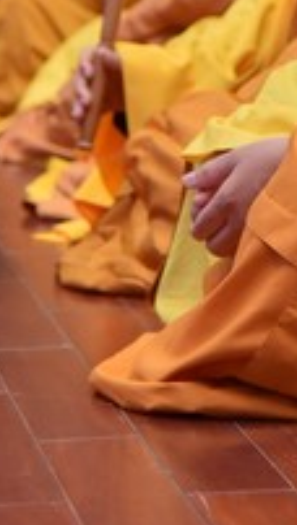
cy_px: -198
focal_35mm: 263
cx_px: 177
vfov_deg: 8.1
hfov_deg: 4.6
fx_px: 3673
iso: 800
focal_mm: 78
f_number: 4.5
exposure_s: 1/160
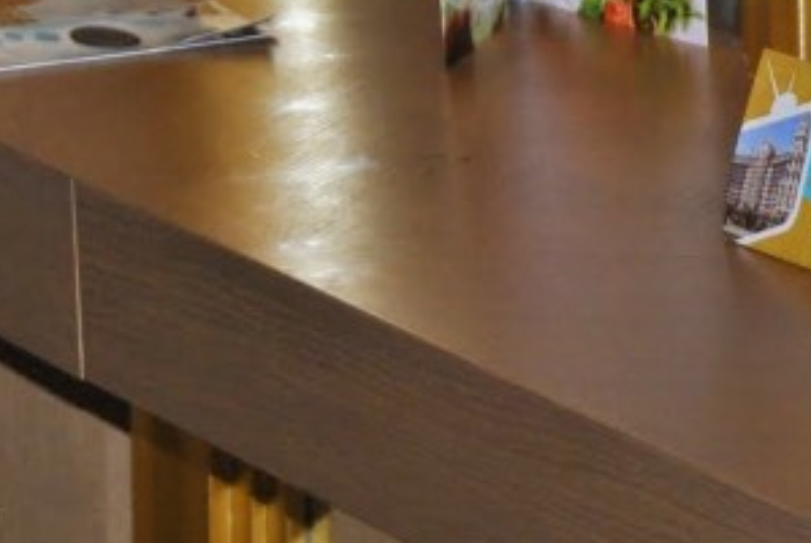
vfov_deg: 3.0
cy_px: -168
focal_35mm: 460
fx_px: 10373
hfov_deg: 4.4
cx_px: 1235
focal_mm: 80
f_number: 5
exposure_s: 1/60
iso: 200
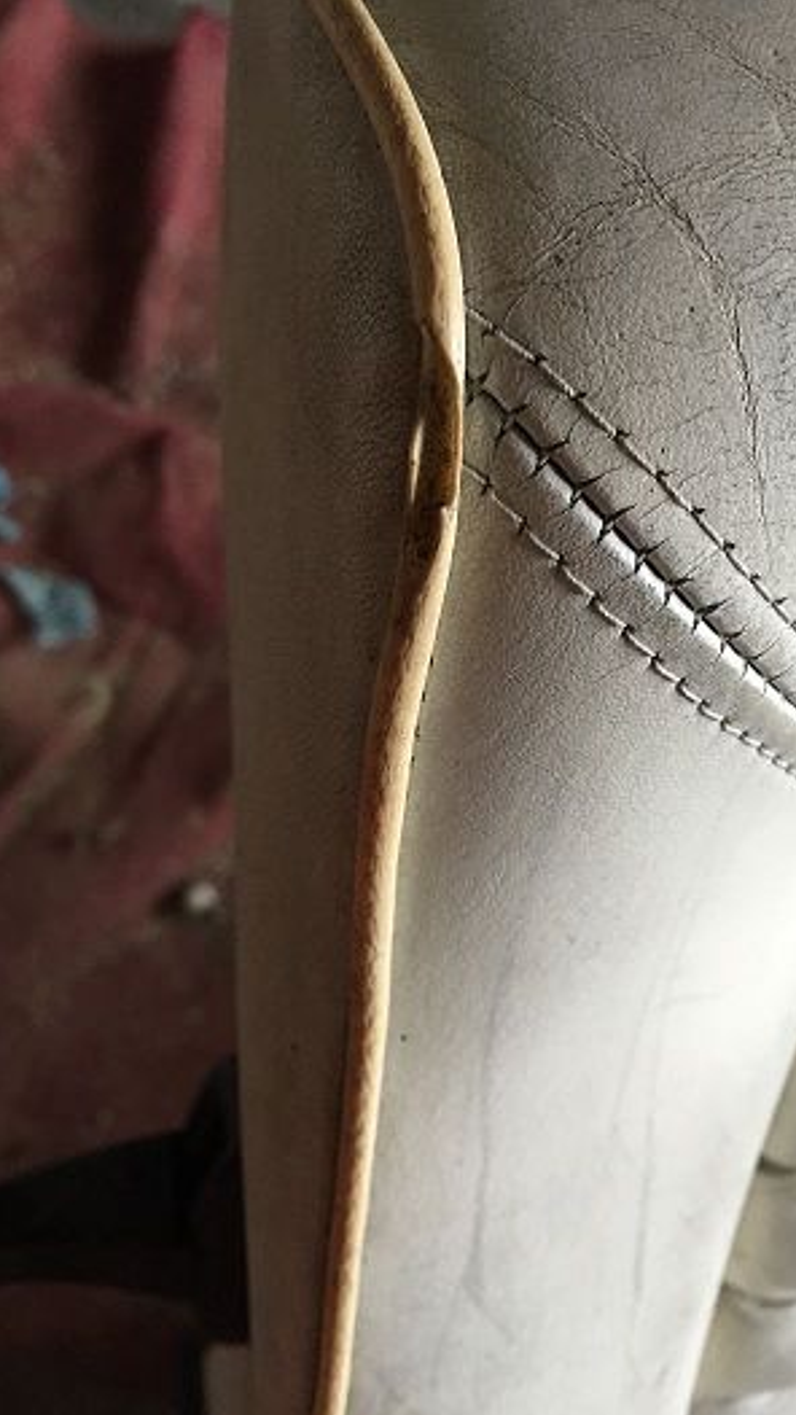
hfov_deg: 36.6
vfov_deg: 61.0
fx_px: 1200
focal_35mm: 32
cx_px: 355
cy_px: 712
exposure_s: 1/30
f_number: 2.2
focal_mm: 4.15
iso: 125
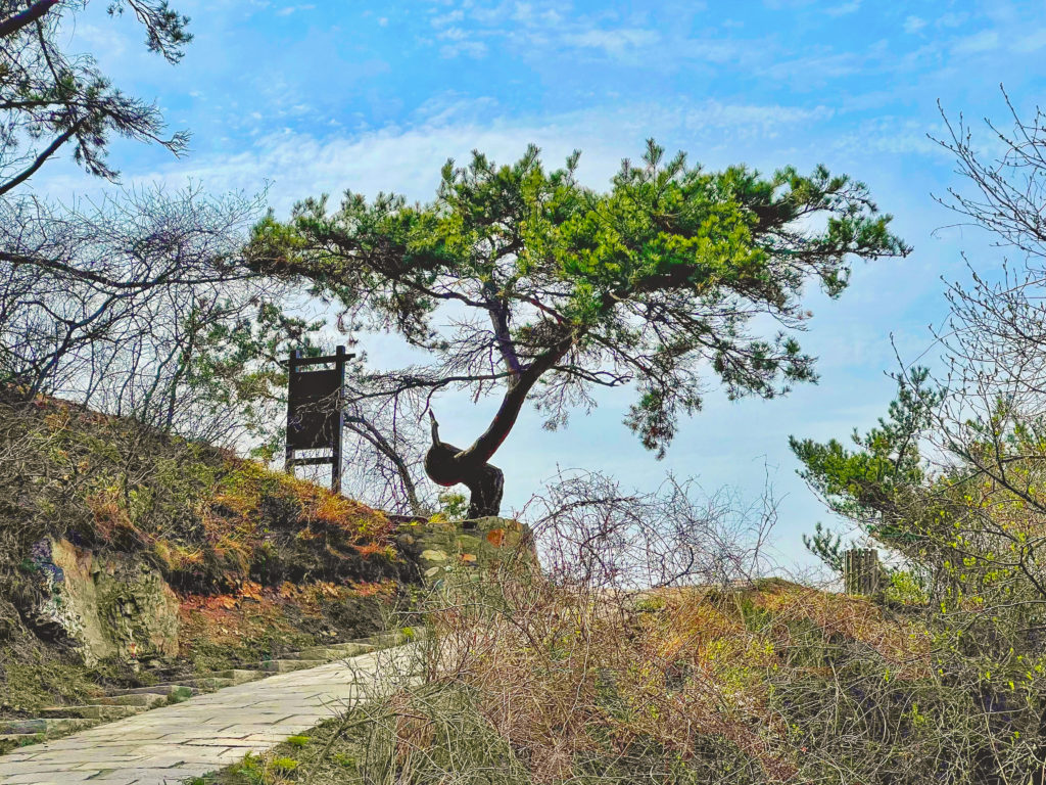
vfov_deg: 22.9
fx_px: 1934
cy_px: 392
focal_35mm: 64
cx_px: 523
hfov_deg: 30.3
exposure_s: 1/3200
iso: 20
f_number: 2.2
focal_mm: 7.5
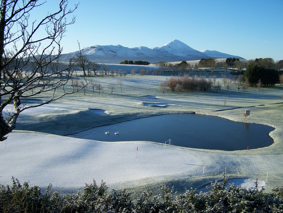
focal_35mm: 38
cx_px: 142
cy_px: 106
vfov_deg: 37.8
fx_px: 311
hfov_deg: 49.0
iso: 80
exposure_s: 1/1000
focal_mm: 6.3
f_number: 2.8
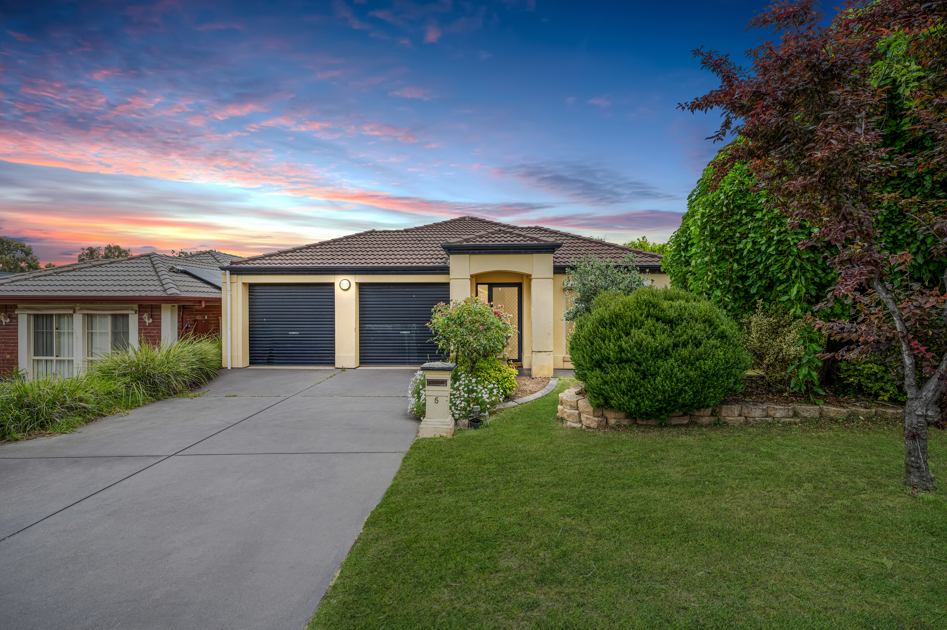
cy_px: 315
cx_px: 474
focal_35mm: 16
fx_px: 421
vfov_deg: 73.7
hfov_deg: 96.8
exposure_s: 1/80
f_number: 7.1
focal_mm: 16
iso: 50
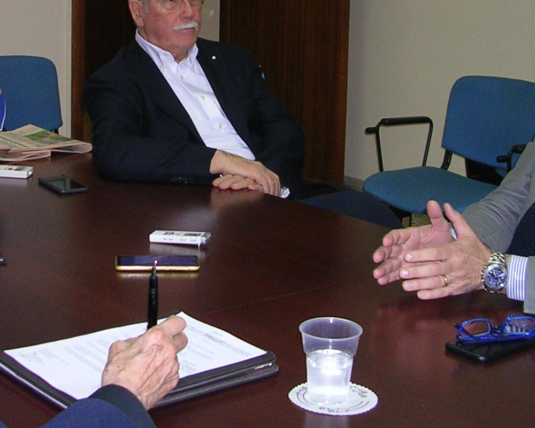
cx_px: 208
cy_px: 49
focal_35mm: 76
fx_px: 1203
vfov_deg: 19.8
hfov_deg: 25.0
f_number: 2.8
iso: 91
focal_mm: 5.8
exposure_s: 1/60.1
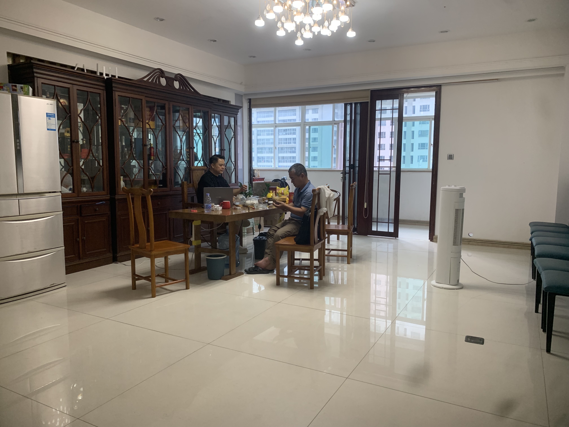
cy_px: 214
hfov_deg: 67.3
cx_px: 284
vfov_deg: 53.1
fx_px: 427
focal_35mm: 26
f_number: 1.8
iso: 100
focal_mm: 4.25
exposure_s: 1/70
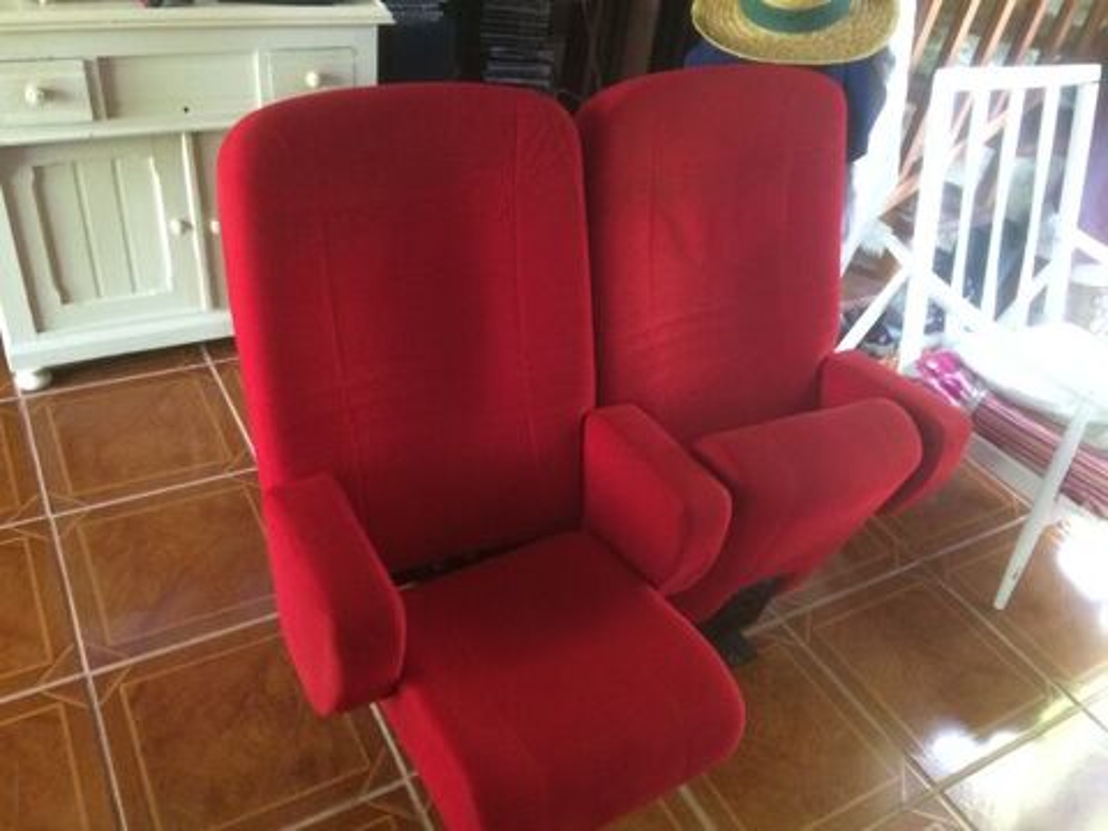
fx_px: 928
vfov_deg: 48.2
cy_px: 416
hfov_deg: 61.7
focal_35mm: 29
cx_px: 554
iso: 320
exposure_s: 1/30
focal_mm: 4.15
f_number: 2.2
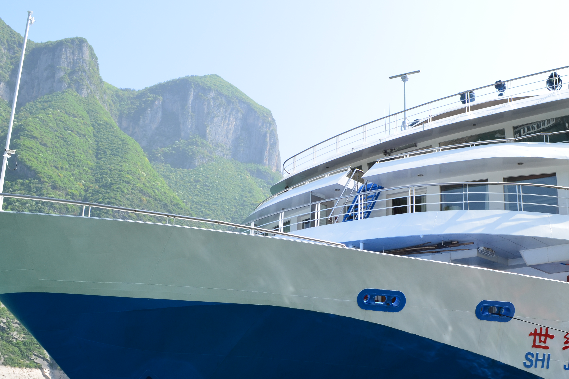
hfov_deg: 51.8
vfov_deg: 35.7
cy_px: 245
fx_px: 585
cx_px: 318
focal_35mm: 37
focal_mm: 18
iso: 200
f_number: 11
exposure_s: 1/125
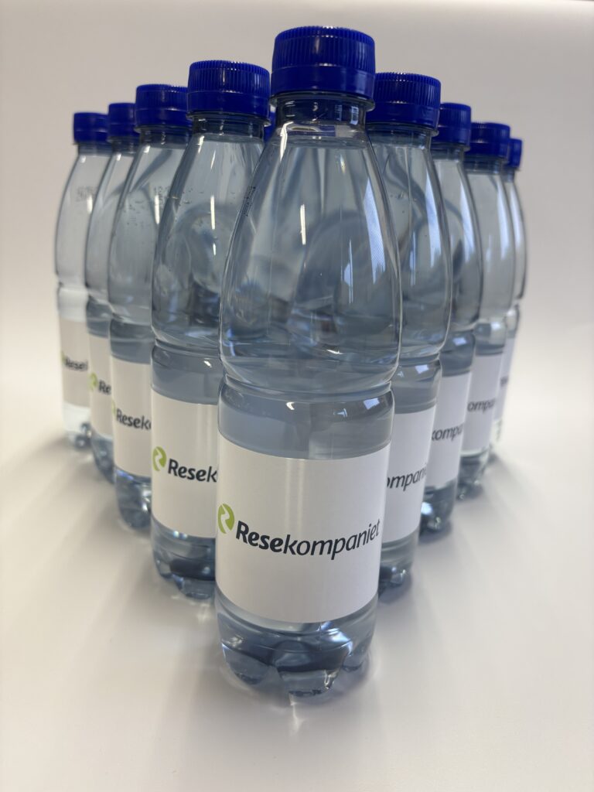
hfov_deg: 53.1
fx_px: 595
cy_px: 396
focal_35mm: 26
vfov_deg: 67.3
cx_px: 297
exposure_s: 1/100
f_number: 1.6
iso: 100
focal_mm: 5.96
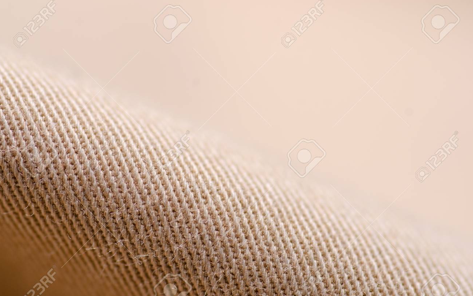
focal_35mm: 153
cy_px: 142
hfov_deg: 13.7
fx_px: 1972
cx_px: 236
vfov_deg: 8.6
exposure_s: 1/200
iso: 100
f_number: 8
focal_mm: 100
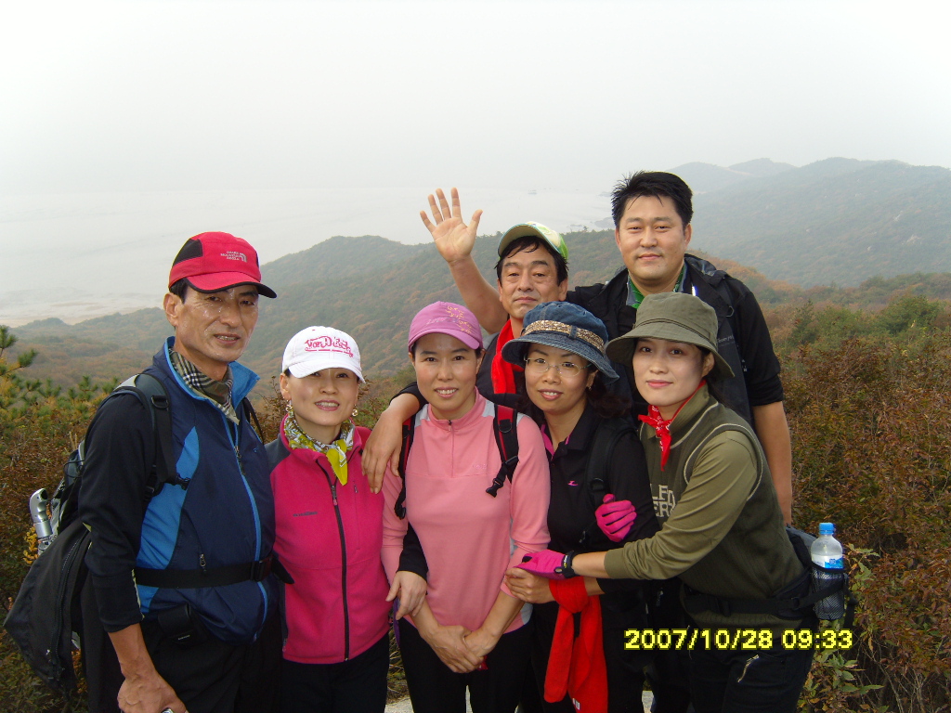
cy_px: 356
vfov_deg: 40.7
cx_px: 476
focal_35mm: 35
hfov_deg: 52.6
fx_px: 962
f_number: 2.8
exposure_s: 1/350
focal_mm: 7.4
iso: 80
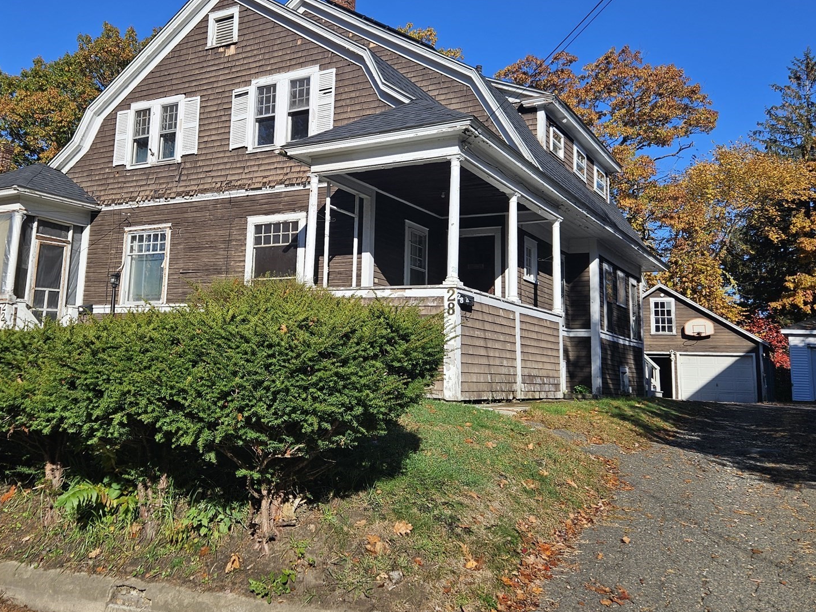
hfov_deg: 54.8
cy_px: 249
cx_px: 314
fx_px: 778
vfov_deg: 42.8
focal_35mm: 33
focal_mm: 5.4
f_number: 1.8
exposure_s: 1/2259
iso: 25
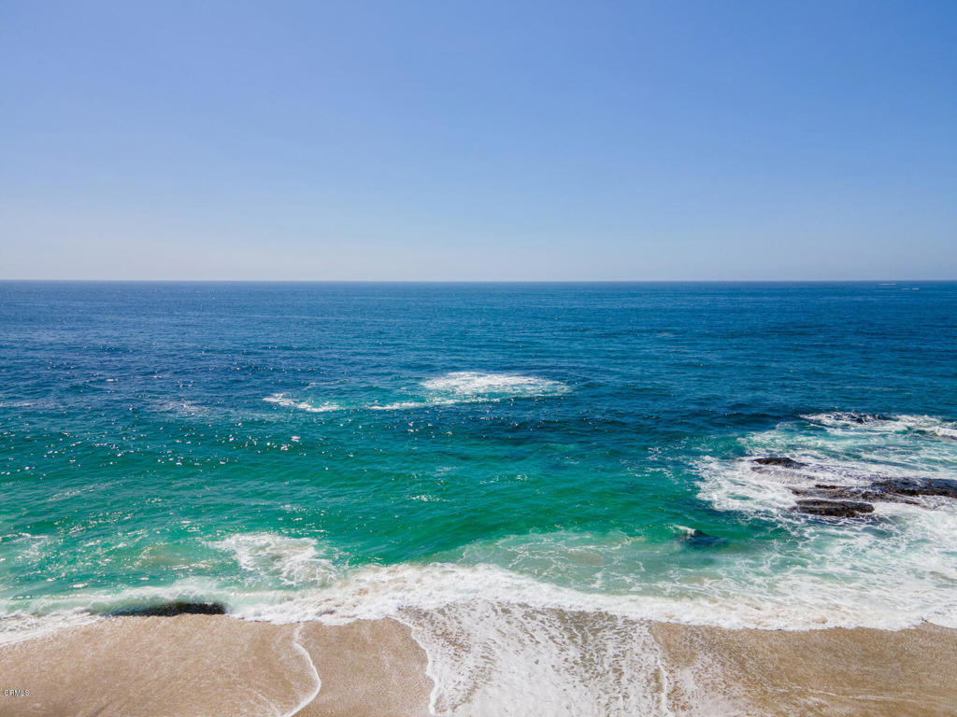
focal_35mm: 24
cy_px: 358
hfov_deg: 71.6
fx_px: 664
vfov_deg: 56.8
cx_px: 478
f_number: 2.8
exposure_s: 1/1000
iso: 100
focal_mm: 4.5
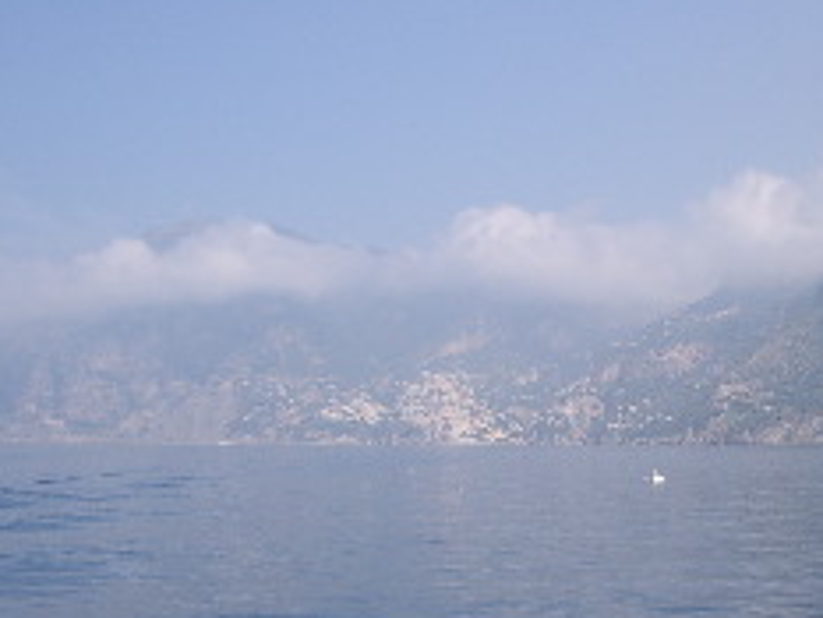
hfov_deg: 30.4
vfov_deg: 23.3
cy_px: 373
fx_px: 1499
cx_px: 565
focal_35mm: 63
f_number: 4.3
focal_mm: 5.8
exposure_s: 1/500
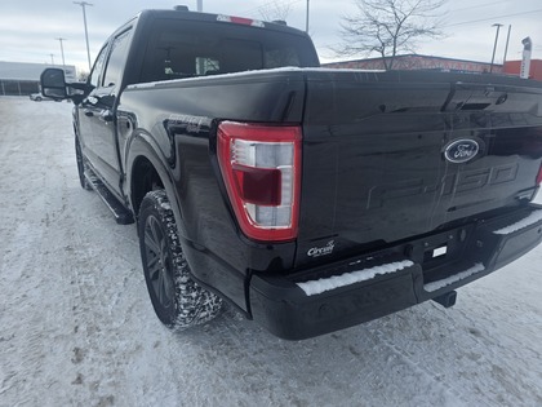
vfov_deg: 58.9
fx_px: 360
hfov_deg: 73.9
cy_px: 204
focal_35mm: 23
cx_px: 271
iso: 80
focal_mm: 6.3
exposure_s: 1/5778
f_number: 1.7
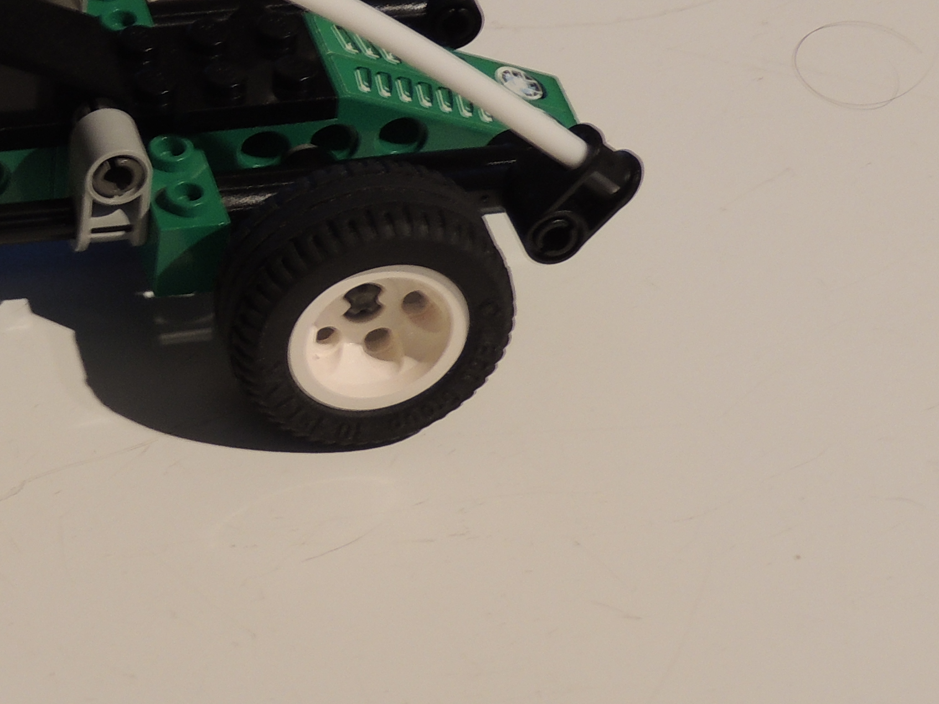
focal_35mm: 163
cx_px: -280
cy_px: 133
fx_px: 4422
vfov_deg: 9.1
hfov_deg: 11.8
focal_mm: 10.7
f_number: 4.2
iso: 100
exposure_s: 1/3
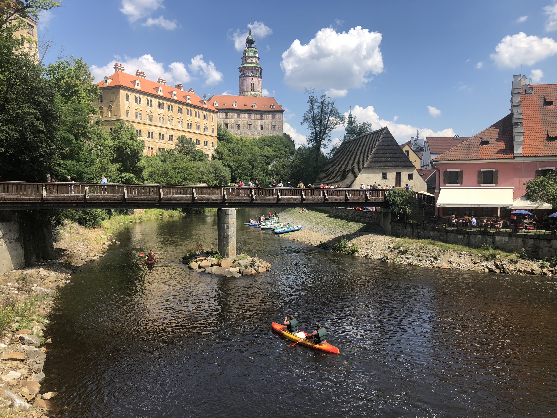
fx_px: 451
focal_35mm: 28
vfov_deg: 49.7
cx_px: 278
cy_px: 209
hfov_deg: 63.4
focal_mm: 3.99
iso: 20
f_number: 1.8
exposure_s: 1/1412
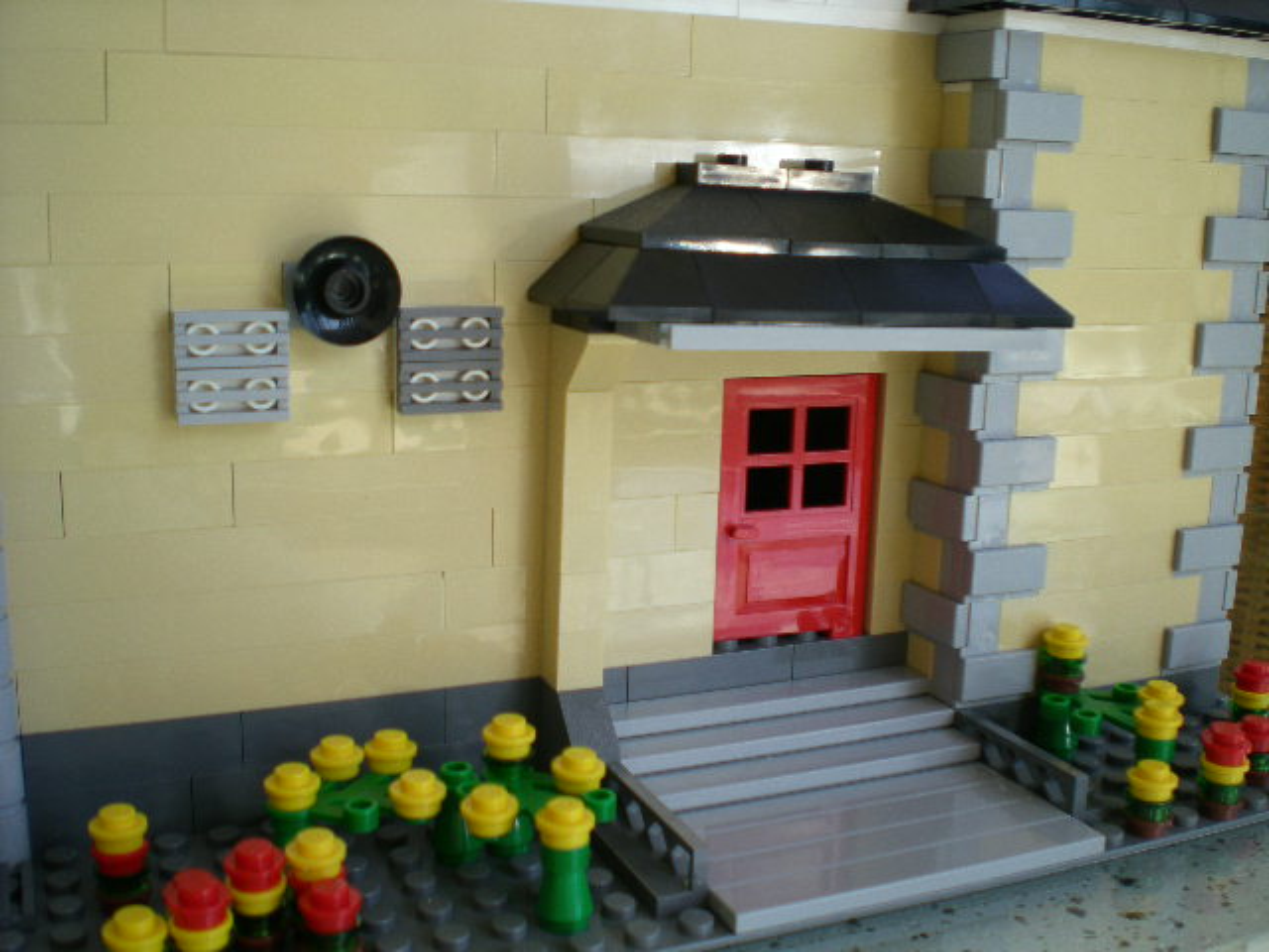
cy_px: 476
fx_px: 1393
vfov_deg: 37.7
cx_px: 634
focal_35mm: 38
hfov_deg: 49.0
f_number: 3.1
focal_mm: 6.3
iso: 50
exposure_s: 1/153
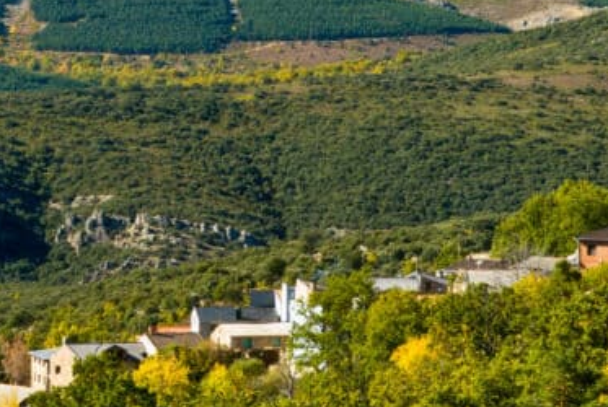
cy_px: 58
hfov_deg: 7.1
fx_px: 4872
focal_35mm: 288
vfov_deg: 4.8
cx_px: 46
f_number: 13
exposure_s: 1/8
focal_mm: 70
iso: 100
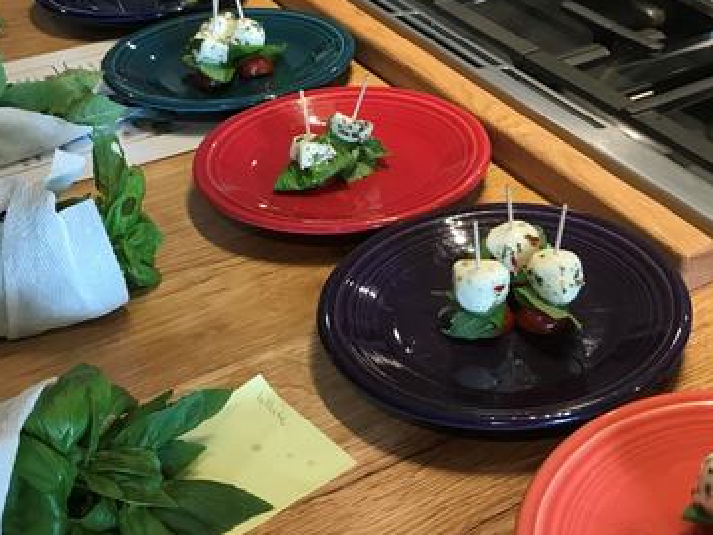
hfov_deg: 58.2
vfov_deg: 45.4
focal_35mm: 31
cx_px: 320
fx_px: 639
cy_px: 282
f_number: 1.8
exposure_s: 1/30
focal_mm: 3.99
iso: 32
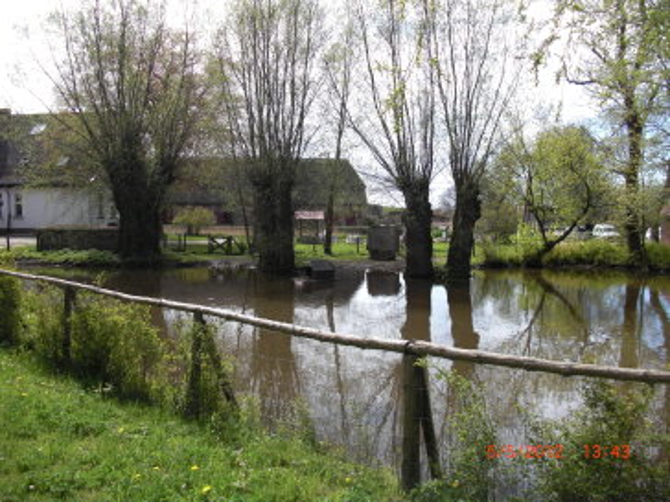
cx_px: 335
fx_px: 697
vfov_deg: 39.7
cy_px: 251
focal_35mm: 36
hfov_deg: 51.4
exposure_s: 1/640
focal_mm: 6.3
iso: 50
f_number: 2.8
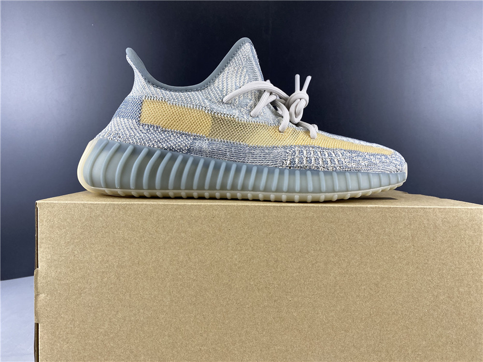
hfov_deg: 67.3
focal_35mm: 26
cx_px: 242
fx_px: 363
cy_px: 181
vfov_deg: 53.1
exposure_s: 1/100
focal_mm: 4.25
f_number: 1.8
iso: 80
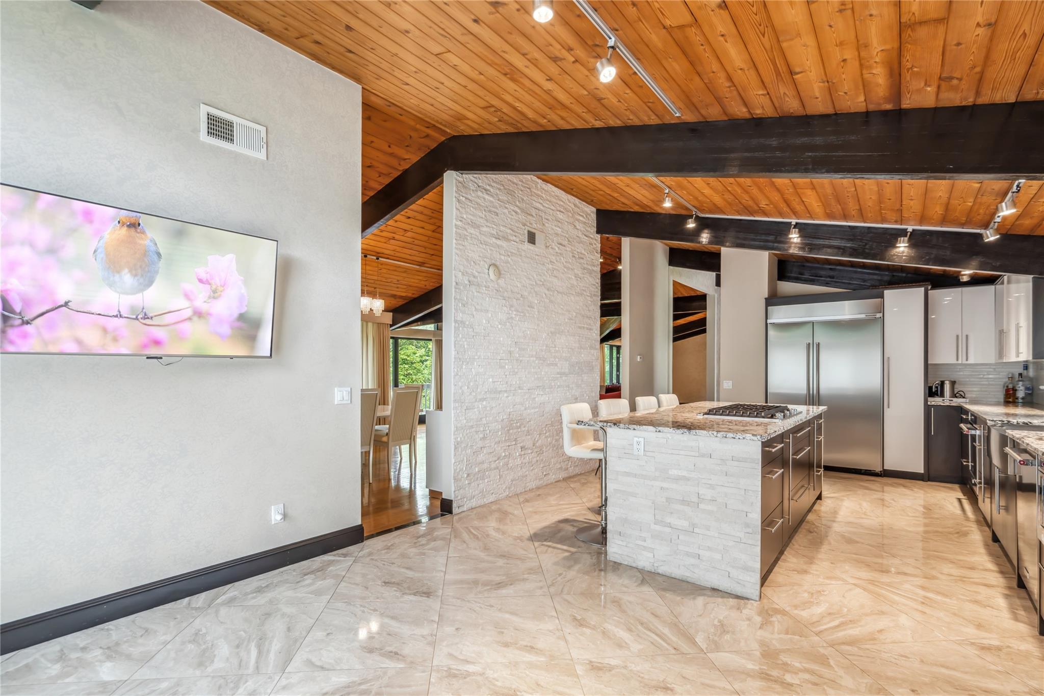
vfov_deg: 73.7
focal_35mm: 16
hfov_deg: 96.7
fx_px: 464
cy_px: 348
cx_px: 522
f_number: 5
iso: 400
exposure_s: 1/80
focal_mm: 16
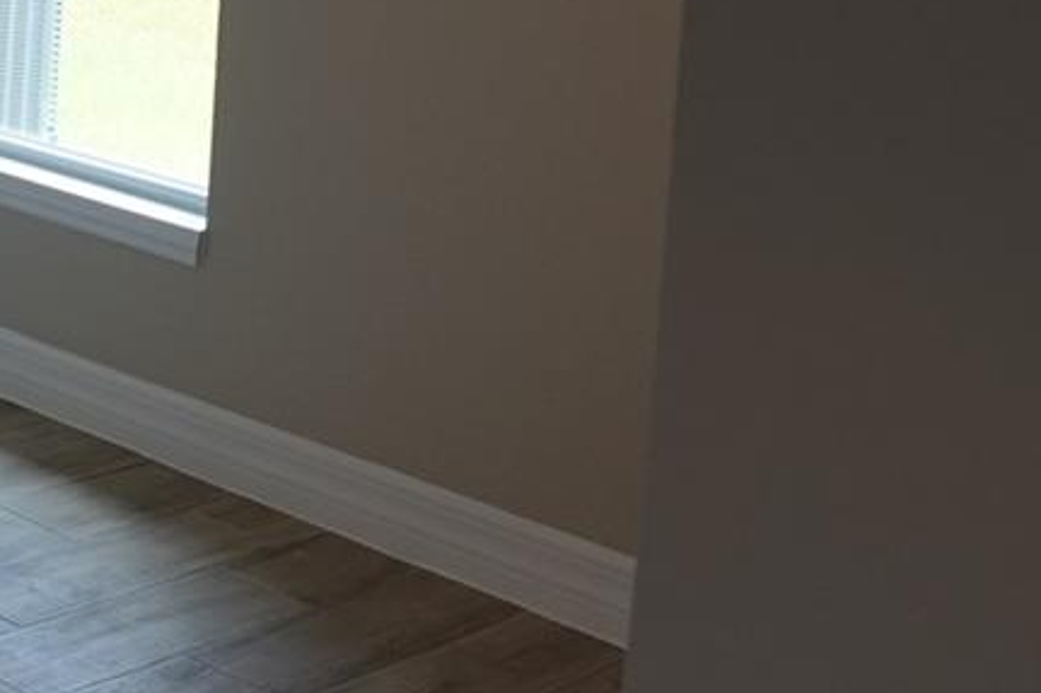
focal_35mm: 89
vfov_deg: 14.8
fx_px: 2572
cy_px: -140
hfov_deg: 20.6
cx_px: -367
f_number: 2.8
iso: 125
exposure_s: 1/50
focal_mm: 9.4
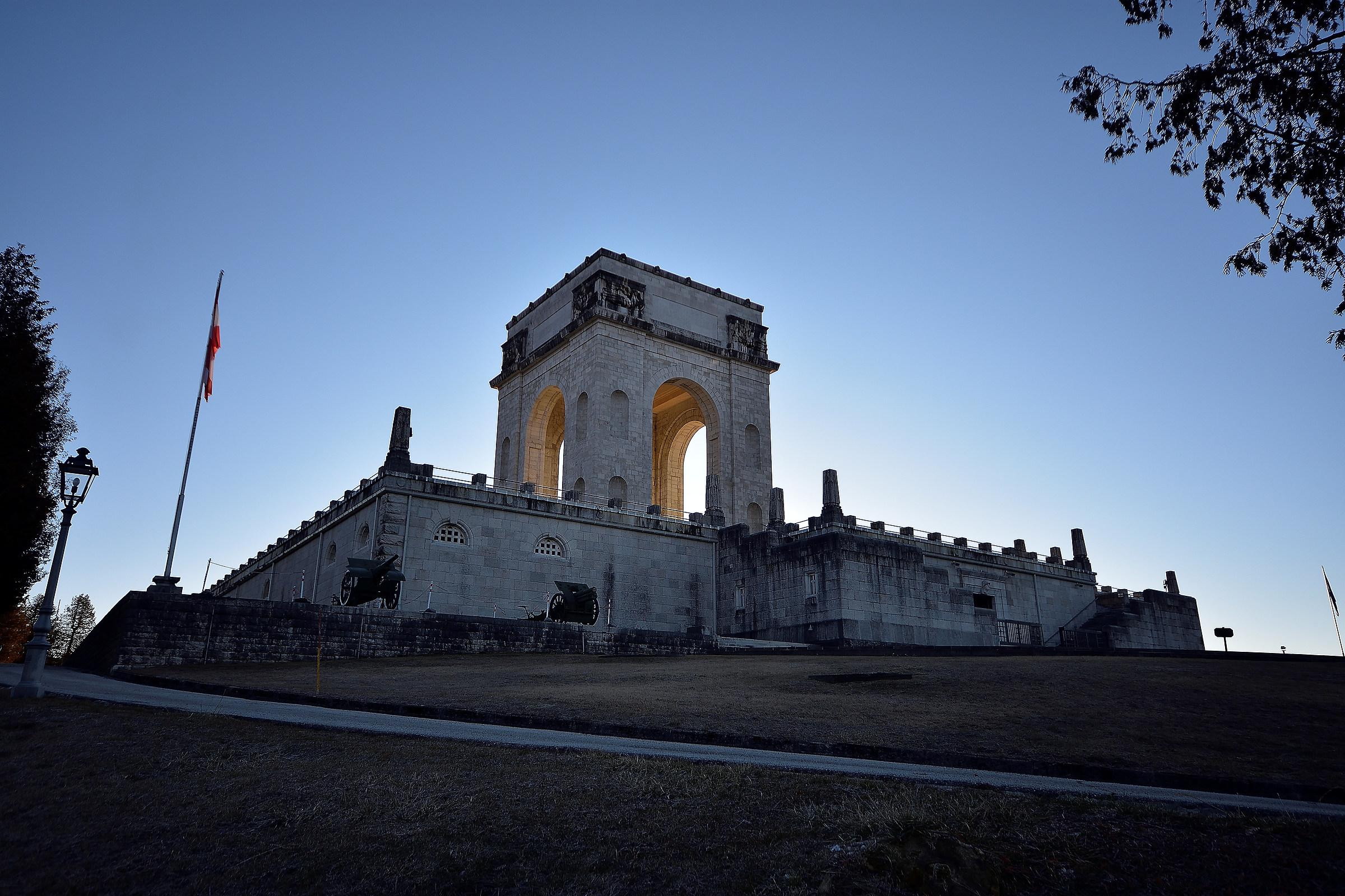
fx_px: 897
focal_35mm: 24
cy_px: 448
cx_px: 672
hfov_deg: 73.7
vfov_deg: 53.1
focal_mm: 16
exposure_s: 1/200
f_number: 6.3
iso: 100
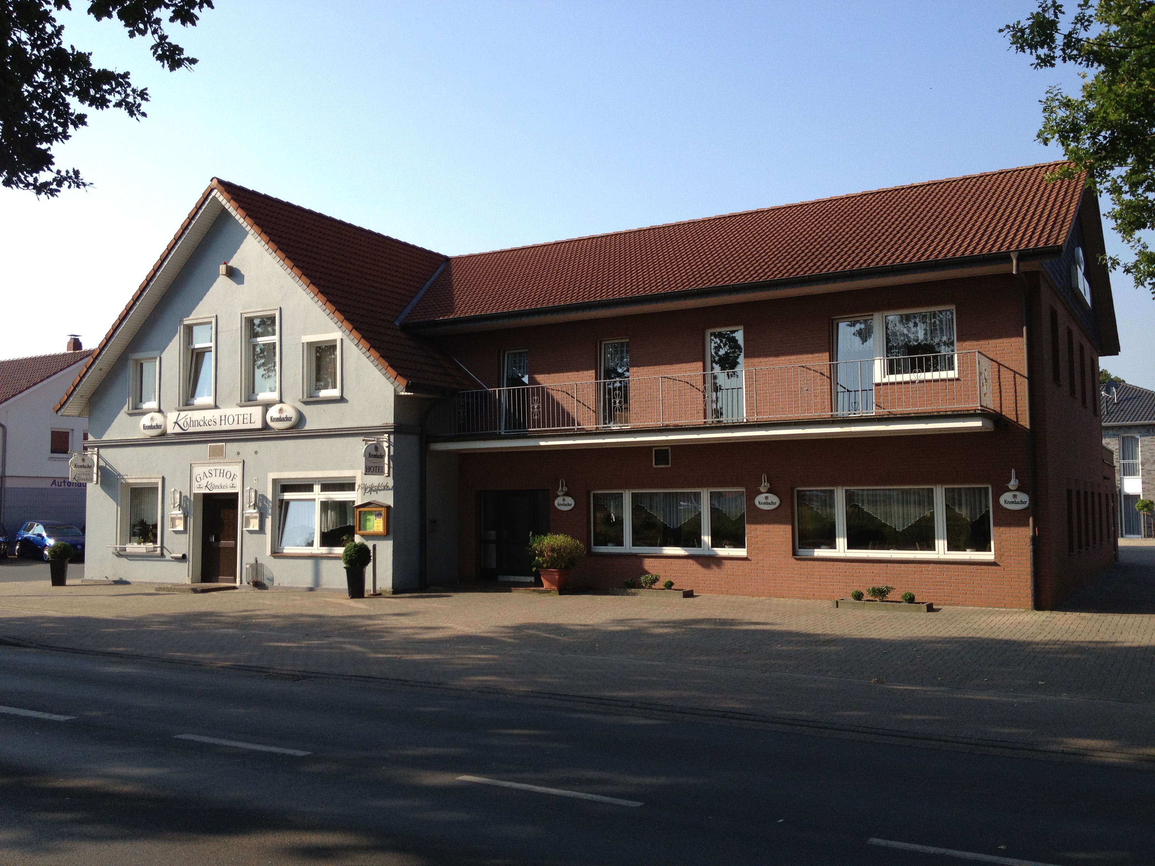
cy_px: 433
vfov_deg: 40.7
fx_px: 1168
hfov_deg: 52.6
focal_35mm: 35
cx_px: 578
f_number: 2.4
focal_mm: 4.28
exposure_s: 1/1126
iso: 64
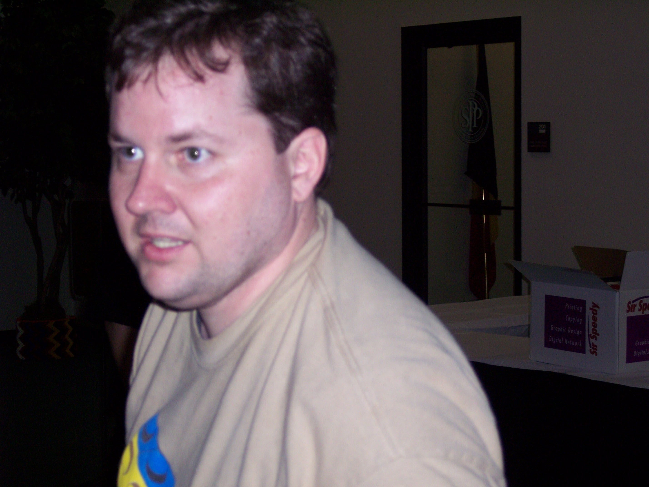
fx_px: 1706
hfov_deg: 21.5
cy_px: 244
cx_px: 324
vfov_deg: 16.2
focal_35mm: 91
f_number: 4.1
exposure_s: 1/90
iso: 140
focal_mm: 18.7
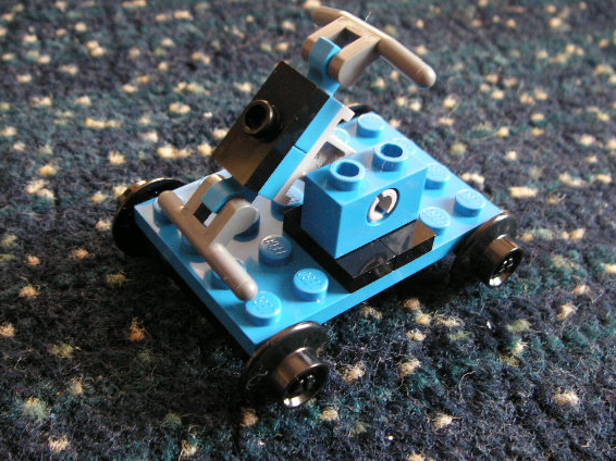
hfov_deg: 43.8
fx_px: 765
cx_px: 336
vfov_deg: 33.6
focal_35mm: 43
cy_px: 211
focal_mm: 6.3
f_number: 3.3
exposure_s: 1/15
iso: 100
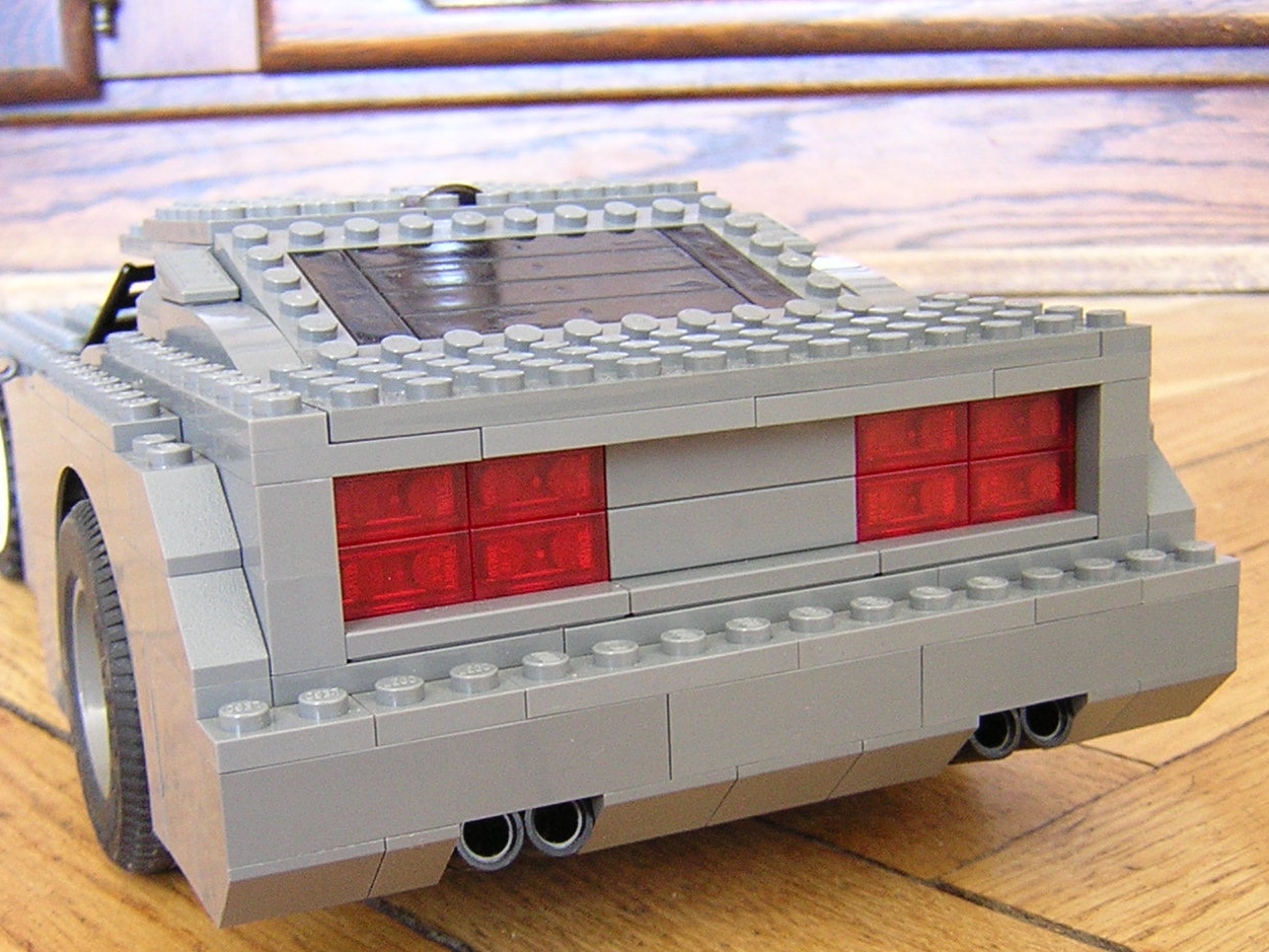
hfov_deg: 41.2
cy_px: 530
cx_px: 571
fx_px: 1686
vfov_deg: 31.5
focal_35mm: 46
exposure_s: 1/3.3
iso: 381
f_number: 2.6
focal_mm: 4.7
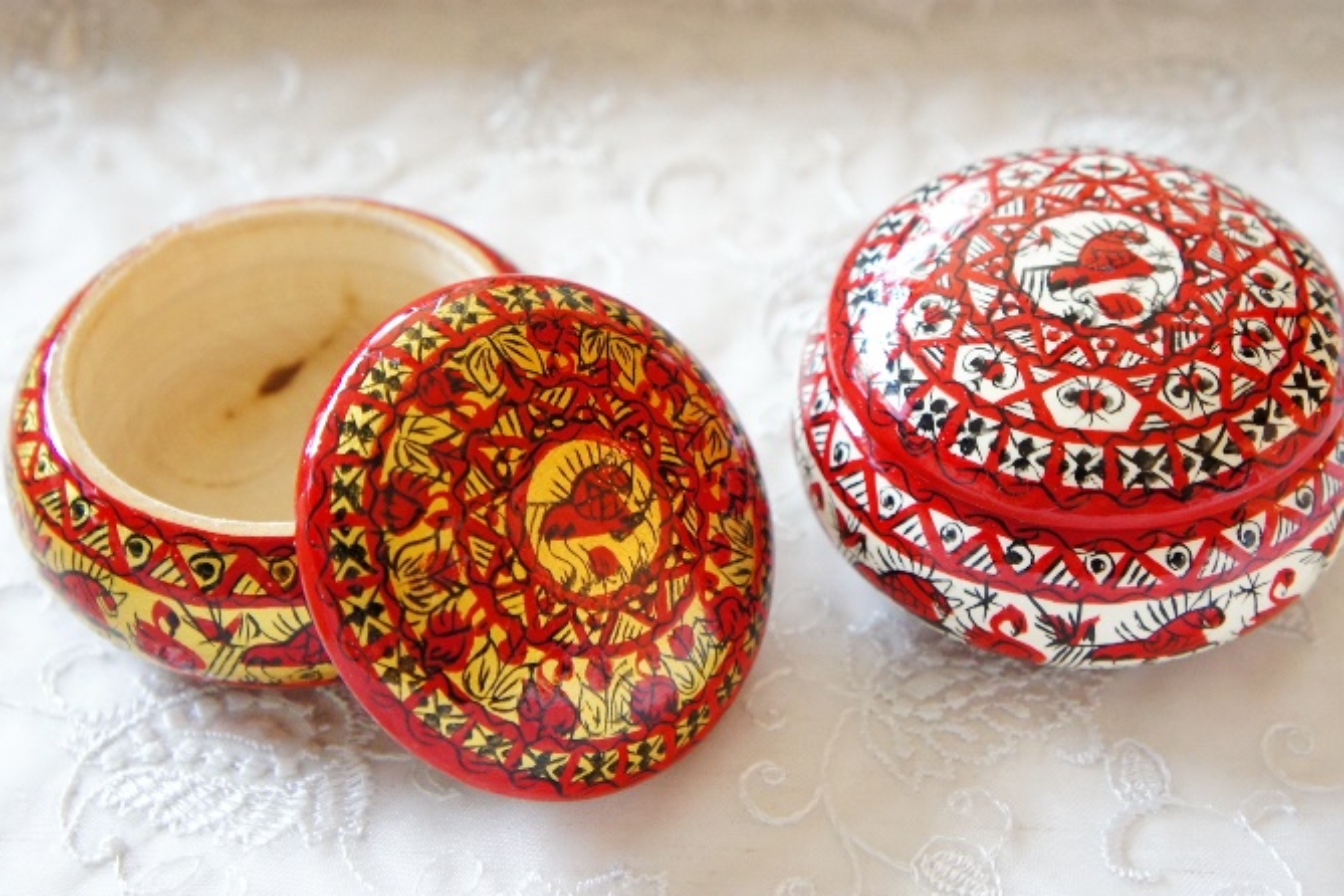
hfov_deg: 32.9
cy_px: 401
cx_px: 711
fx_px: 2277
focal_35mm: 61
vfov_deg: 22.3
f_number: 4.5
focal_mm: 34
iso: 1600
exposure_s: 1/50
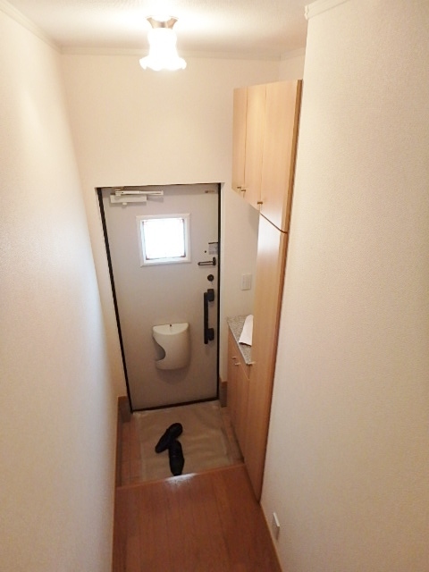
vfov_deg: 79.0
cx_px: 214
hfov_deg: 63.4
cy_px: 286
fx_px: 347
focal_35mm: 21
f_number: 3.5
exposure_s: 1/30
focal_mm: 3.7
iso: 400
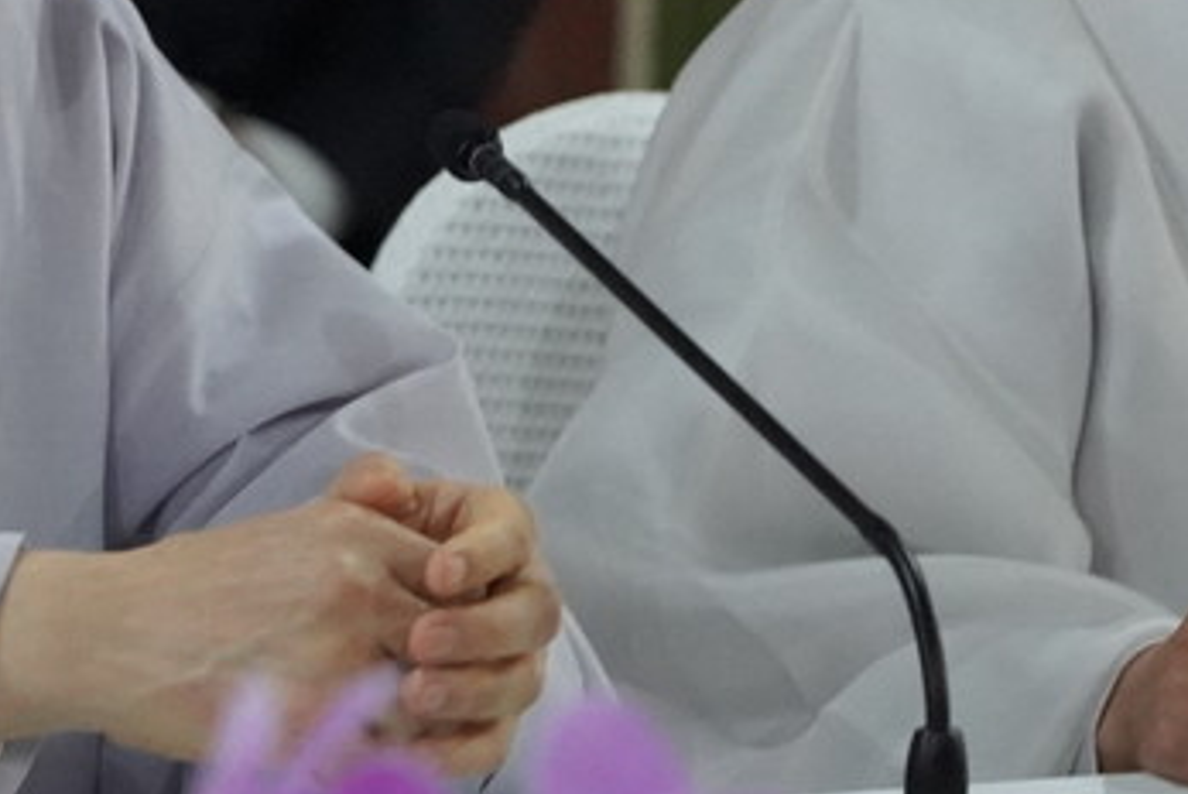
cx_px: -41
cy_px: 168
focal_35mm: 434
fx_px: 14334
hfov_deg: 4.7
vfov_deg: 3.2
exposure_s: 1/160
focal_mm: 105
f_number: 4
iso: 8000
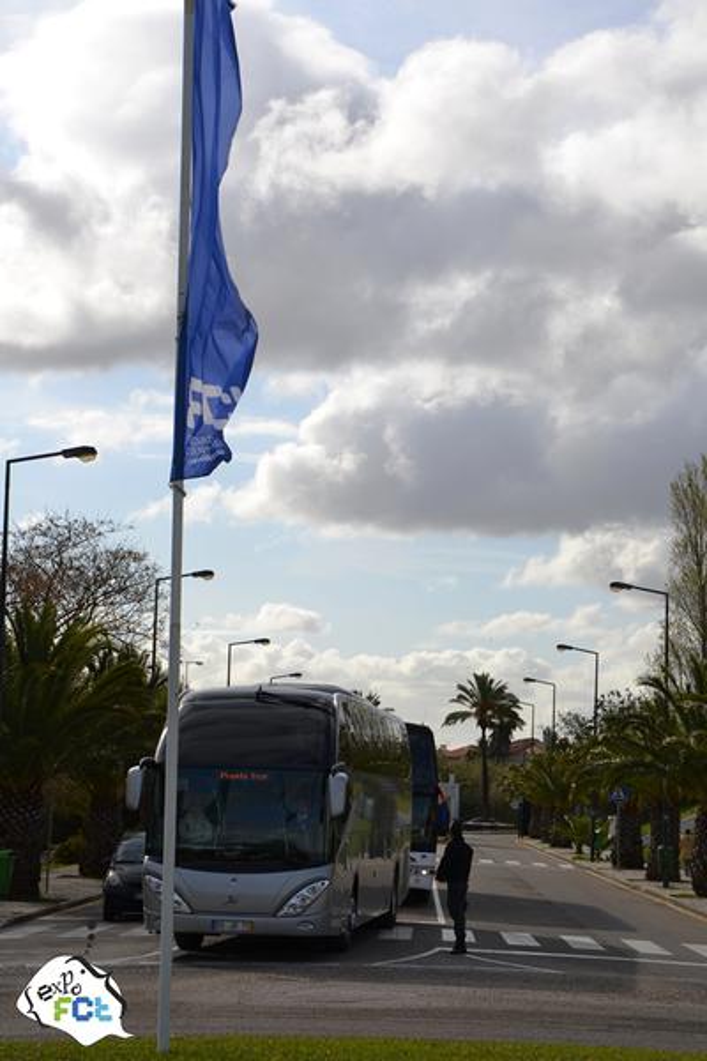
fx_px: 2298
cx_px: 354
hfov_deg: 17.5
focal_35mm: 78
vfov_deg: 26.0
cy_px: 530
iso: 100
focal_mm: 52
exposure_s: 1/320
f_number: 9
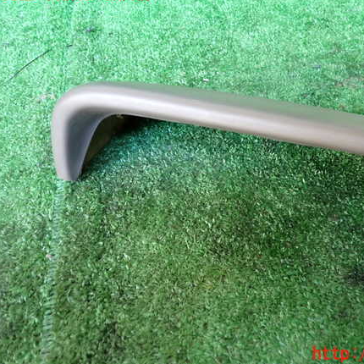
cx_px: 250
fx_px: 440
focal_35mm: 37
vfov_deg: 44.9
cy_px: 174
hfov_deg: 44.1
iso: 200
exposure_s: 1/30
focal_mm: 5.4
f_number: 2.3
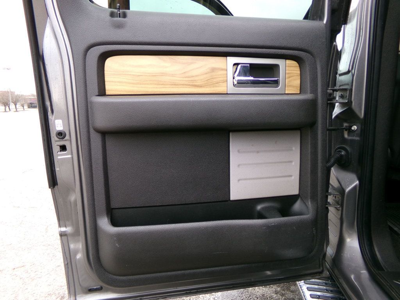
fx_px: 277
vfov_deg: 56.8
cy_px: 150
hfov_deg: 71.6
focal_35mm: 24
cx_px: 200
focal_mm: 4.3
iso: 130
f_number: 3.7
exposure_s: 1/34
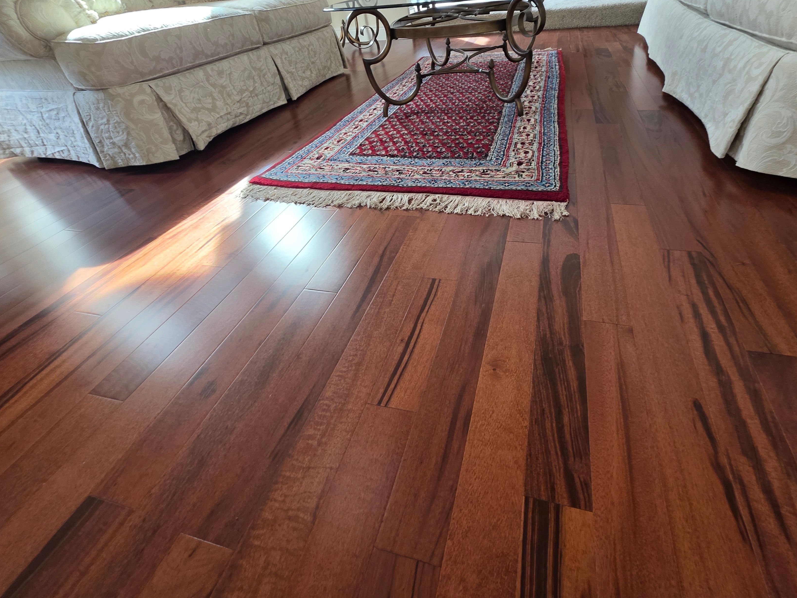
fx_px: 368
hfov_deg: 94.2
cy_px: 243
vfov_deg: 77.3
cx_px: 434
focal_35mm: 16
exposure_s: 1/60
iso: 200
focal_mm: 2.2
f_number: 1.9
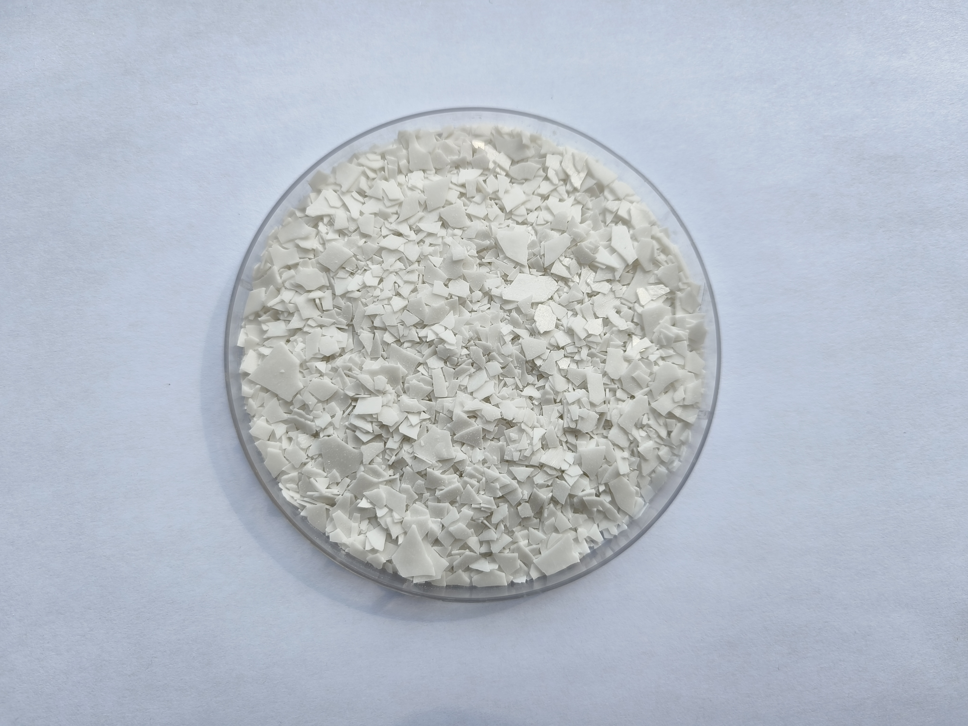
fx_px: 643
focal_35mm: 23
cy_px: 363
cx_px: 484
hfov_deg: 73.9
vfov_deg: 58.9
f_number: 1.75
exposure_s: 1/665
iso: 72
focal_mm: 5.5
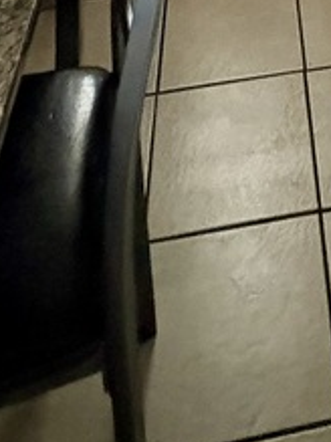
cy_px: -589
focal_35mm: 69
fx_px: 881
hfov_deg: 20.1
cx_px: 383
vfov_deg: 15.7
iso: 1000
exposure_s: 1/39
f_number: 2.2
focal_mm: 2.22
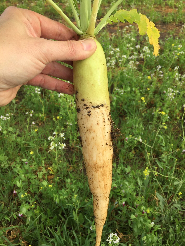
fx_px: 207
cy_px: 123
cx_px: 92
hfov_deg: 48.2
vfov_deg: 61.7
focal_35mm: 29
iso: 32
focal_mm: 4.15
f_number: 2.2
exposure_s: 1/1522
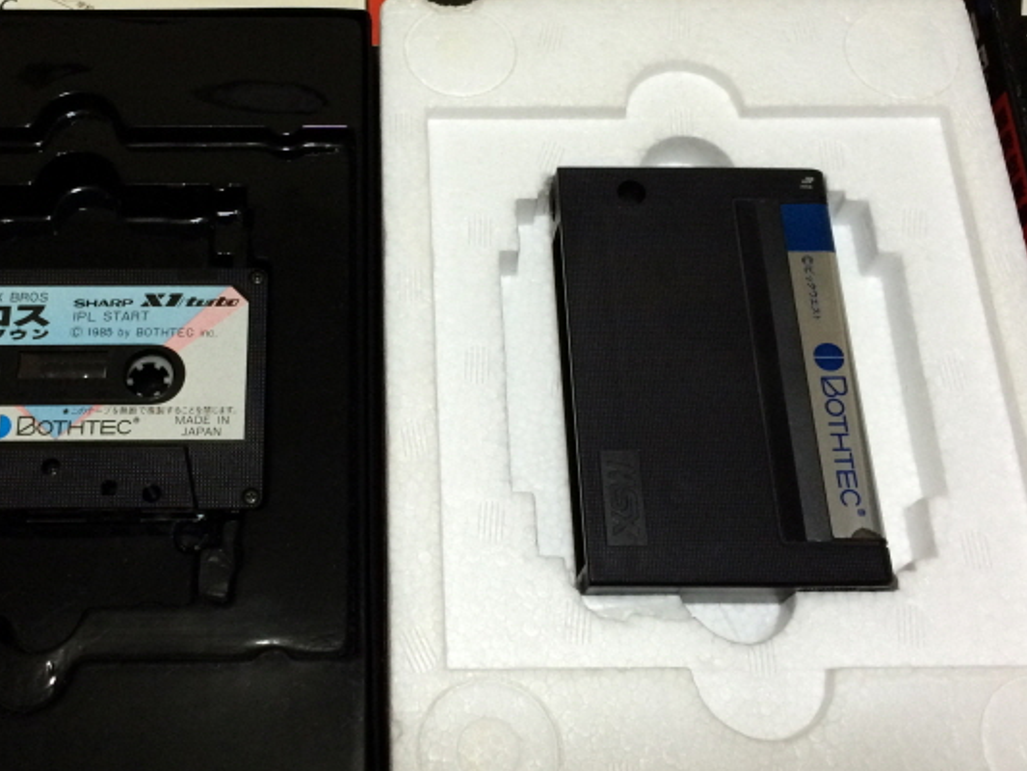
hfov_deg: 41.8
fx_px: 1335
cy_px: 324
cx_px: 387
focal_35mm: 45
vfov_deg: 32.1
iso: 200
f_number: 2.2
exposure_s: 1/30
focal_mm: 4.12
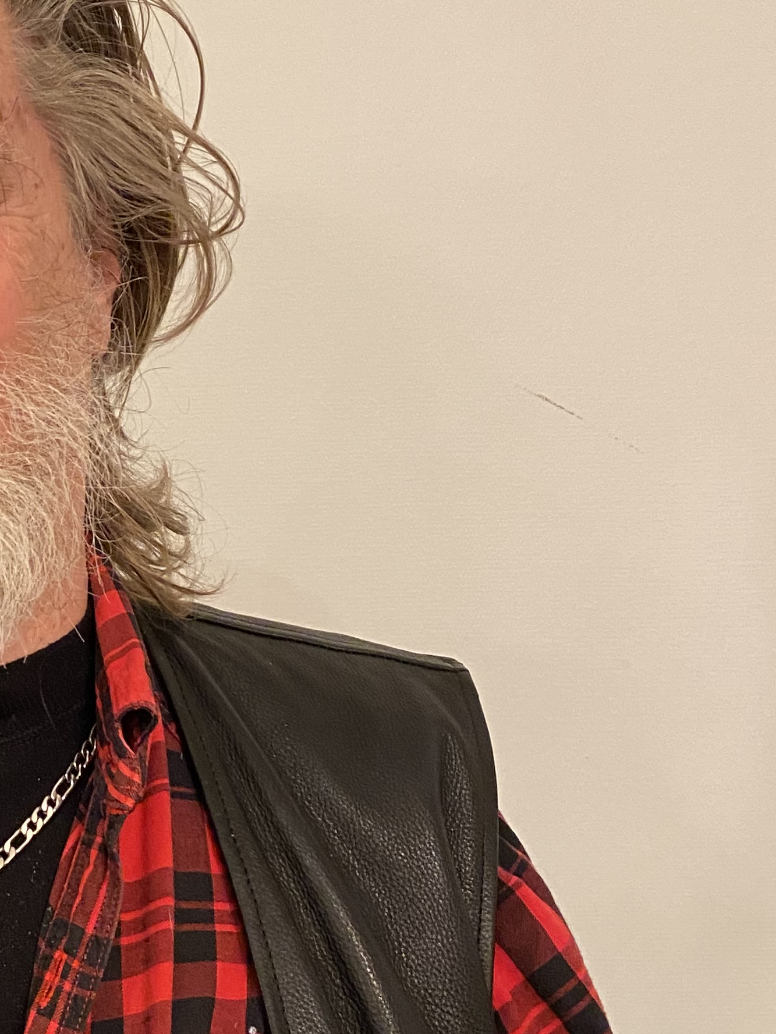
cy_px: 485
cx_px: -91
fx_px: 1763
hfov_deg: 23.2
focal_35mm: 59
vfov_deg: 32.7
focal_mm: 4.25
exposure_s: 1/50
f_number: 1.8
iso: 320
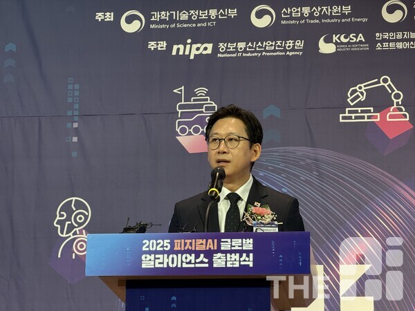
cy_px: 156
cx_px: 208
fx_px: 1439
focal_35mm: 120
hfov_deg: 16.4
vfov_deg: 12.3
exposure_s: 1/60
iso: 250
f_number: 2.8
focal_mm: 15.66
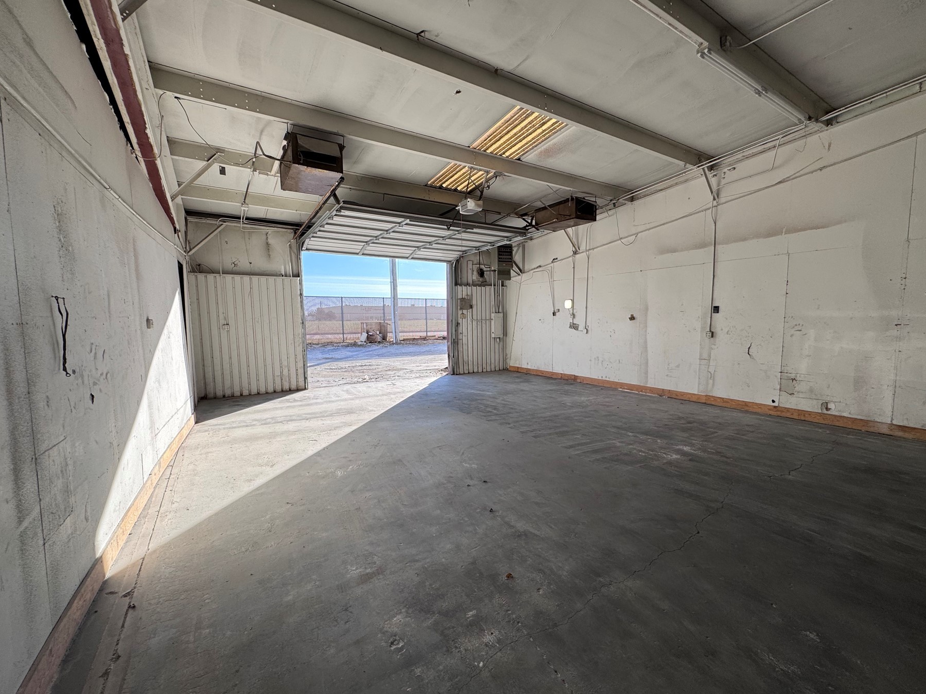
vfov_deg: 81.7
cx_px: 479
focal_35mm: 15
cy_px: 355
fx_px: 401
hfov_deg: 98.1
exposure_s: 1/541
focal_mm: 2.22
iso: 40
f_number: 2.2
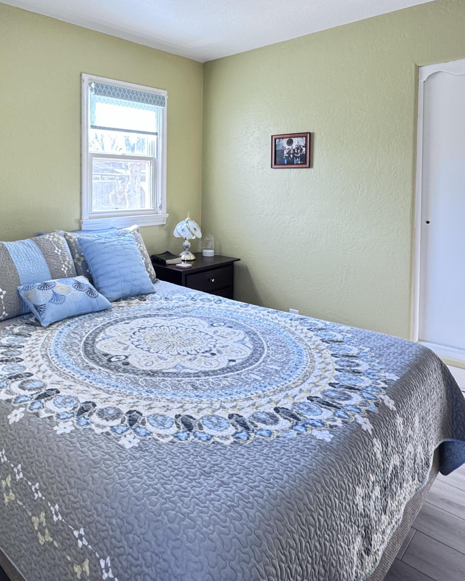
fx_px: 430
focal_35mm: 25
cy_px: 197
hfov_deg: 55.3
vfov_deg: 66.4
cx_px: 145
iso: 250
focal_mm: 2.22
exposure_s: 1/99
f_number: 2.2
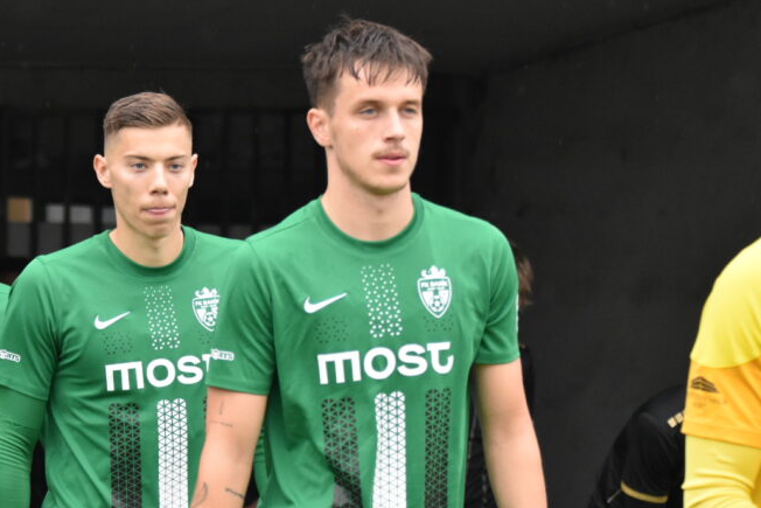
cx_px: 201
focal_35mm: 264
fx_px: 5582
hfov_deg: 7.8
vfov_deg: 5.2
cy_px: 291
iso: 2200
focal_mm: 112
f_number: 5
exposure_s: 1/500
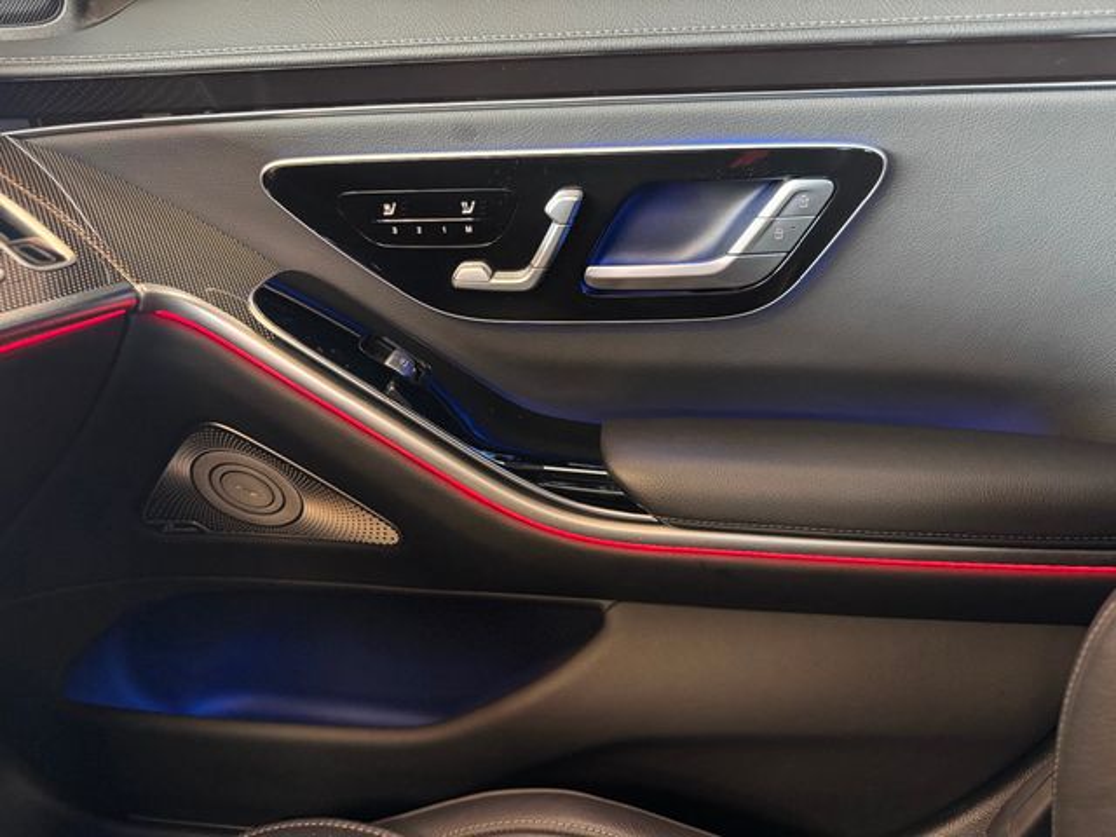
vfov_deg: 56.8
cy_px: 418
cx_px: 558
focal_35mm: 24
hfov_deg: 71.6
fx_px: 774
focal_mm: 6.76
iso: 1000
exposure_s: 1/40
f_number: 1.78
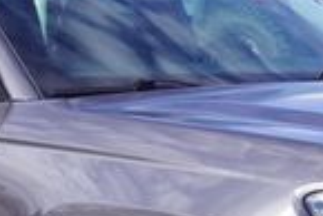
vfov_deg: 7.6
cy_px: 278
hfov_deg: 11.5
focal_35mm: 178
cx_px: 169
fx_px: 1600
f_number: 9
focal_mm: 27
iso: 100
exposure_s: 1/125
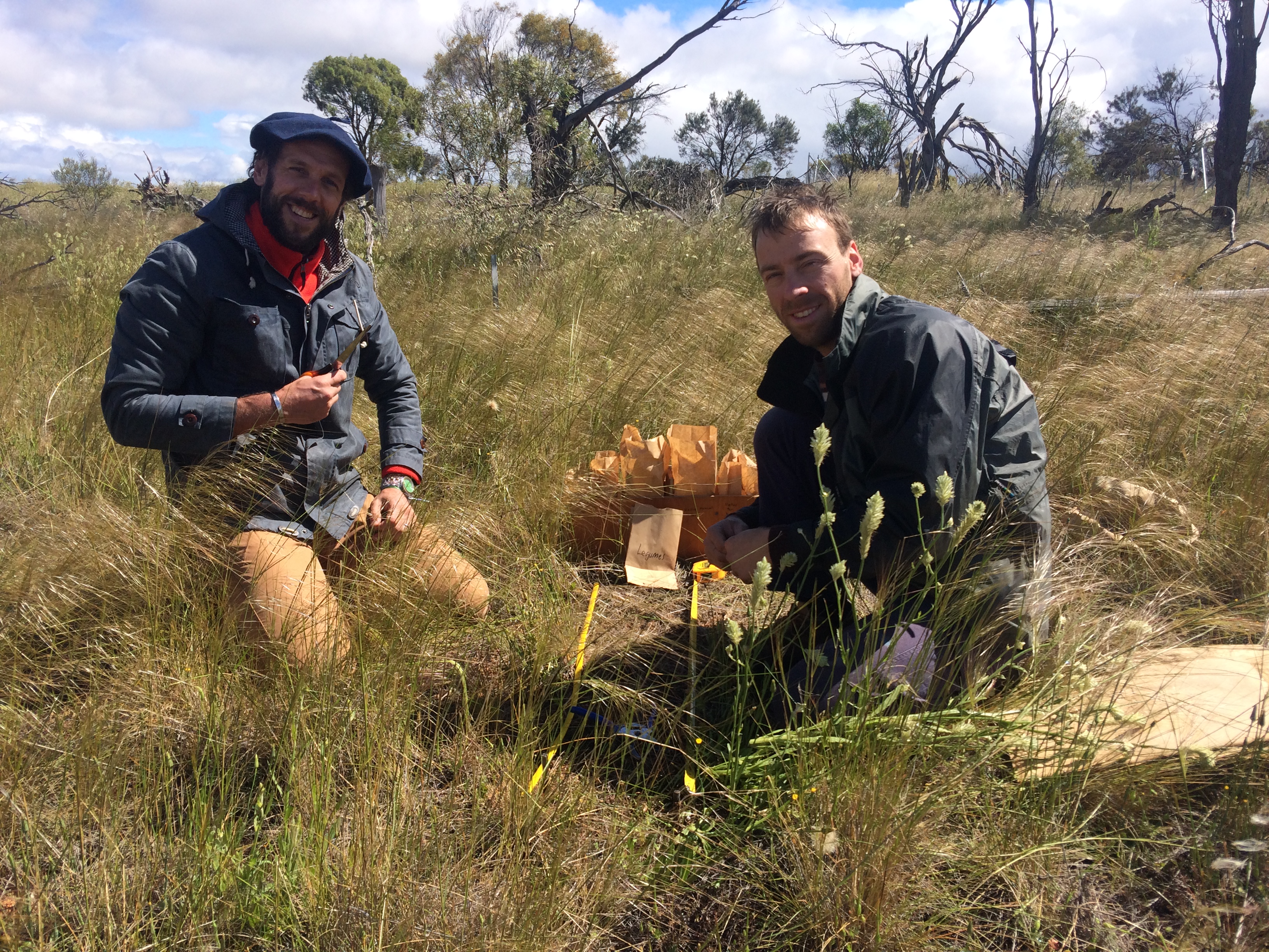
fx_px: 1063
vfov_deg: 48.2
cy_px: 476
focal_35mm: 29
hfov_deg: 61.7
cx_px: 634
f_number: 2.2
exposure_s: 1/1642
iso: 32
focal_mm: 4.15
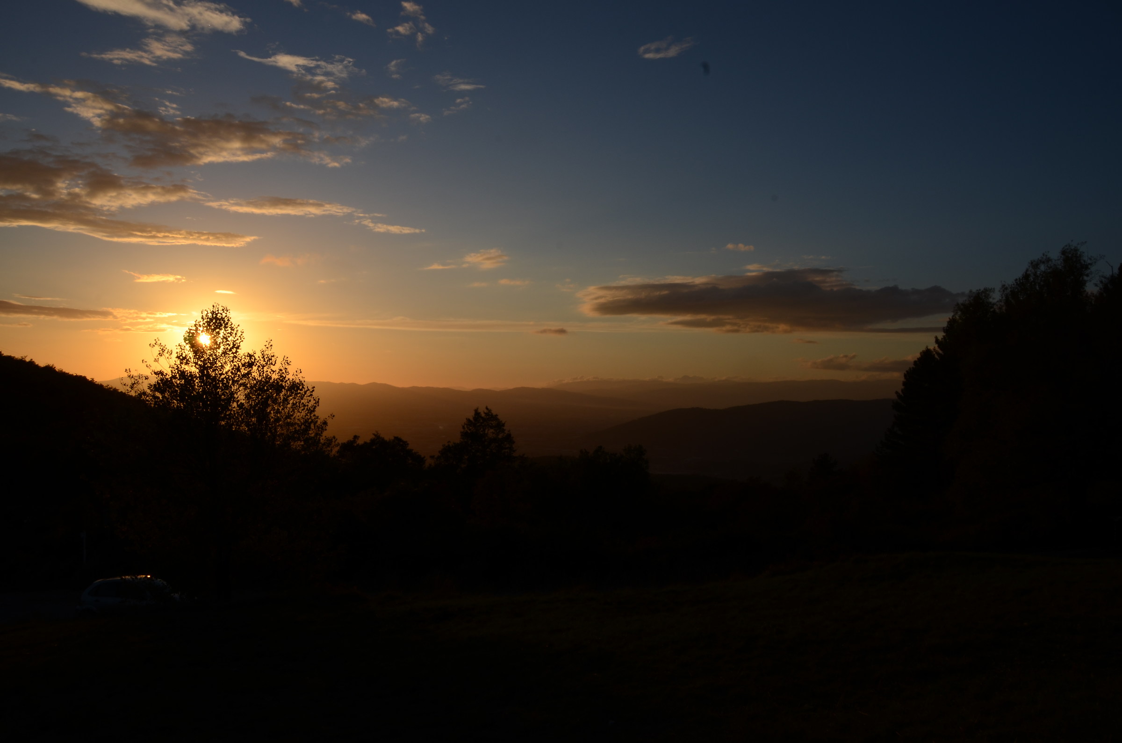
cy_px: 372
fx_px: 840
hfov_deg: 67.5
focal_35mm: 27
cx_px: 561
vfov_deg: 47.7
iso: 100
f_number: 18
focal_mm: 18
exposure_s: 1/100
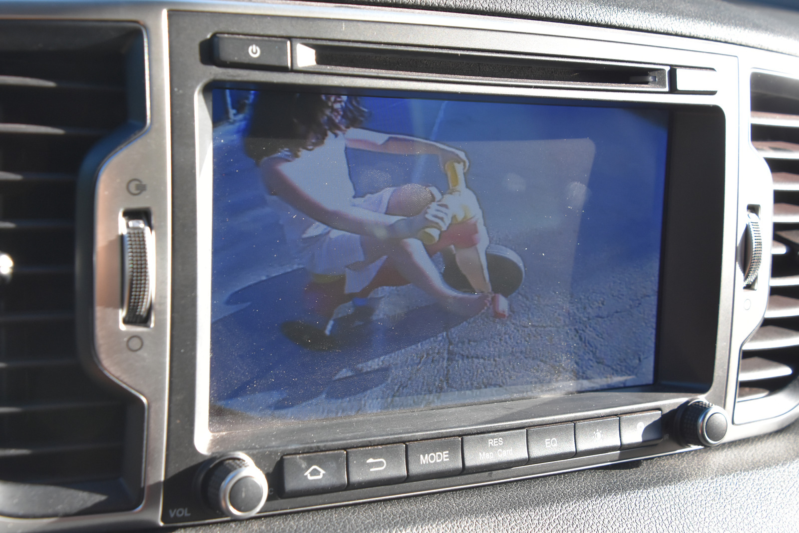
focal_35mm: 57
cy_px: 266
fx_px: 1265
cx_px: 400
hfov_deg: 35.1
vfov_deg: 23.8
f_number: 8
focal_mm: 38
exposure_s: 1/250
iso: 800
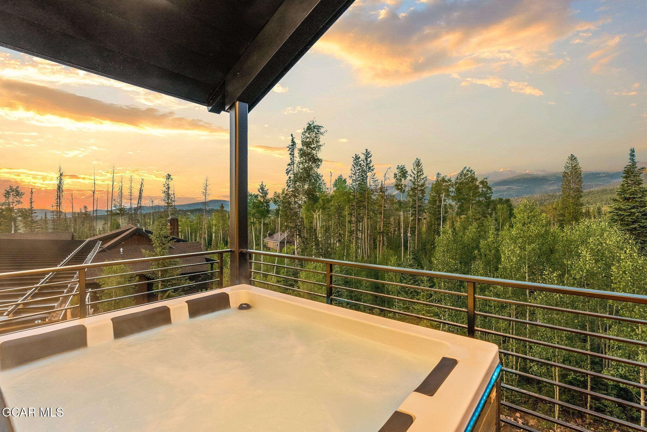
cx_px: 324
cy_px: 216
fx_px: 288
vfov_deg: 73.8
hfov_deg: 96.7
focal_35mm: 16
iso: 640
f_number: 8
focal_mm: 16
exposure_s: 1/5
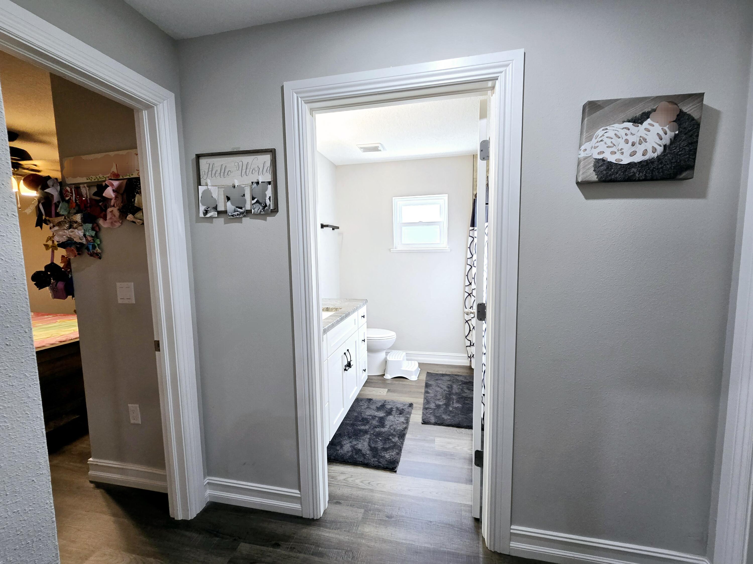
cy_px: 282
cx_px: 376
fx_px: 283
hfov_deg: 106.2
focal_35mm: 13
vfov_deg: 89.9
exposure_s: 1/60.2
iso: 125
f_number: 2.2
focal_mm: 2.2
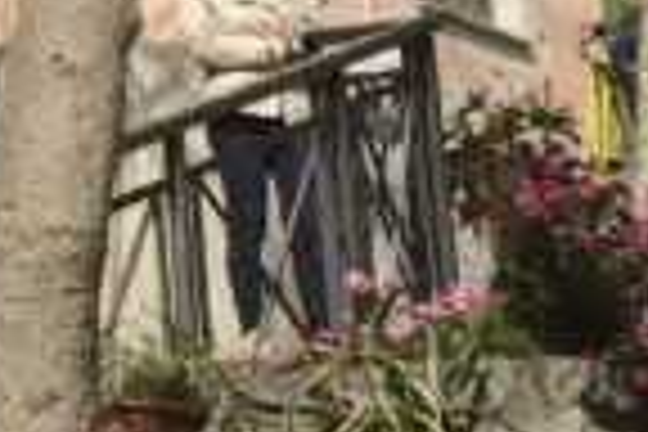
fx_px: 3870
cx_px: -716
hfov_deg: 8.9
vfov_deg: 6.1
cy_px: -684
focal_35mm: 215
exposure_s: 1/3731
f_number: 2.2
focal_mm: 4.15
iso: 32
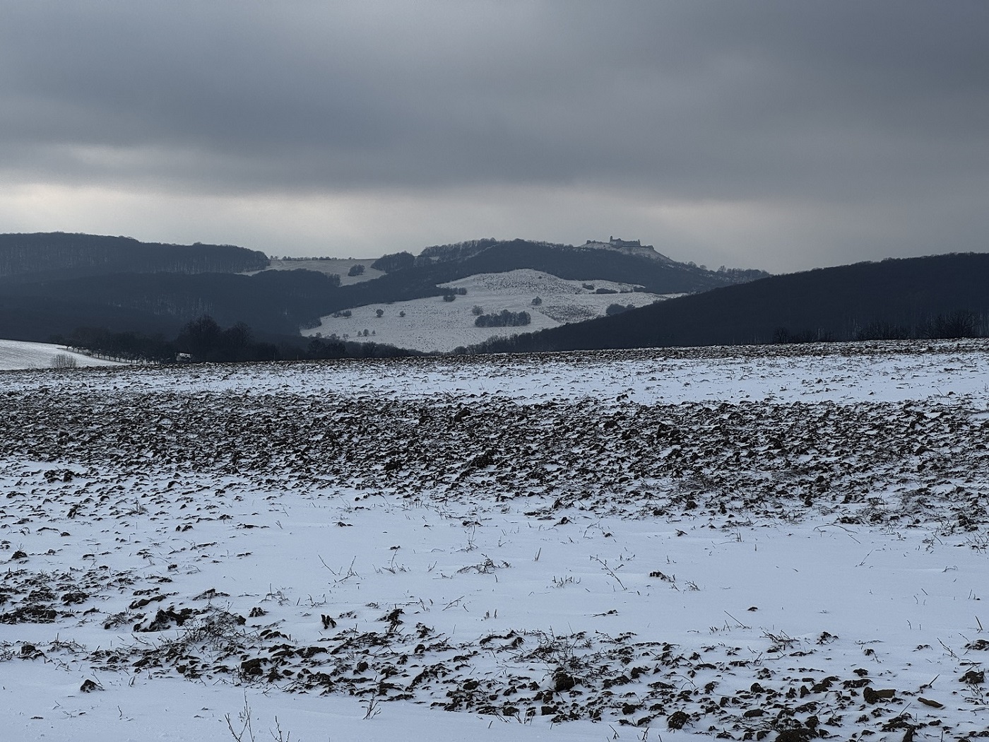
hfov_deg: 25.3
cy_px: 371
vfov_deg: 19.1
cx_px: 494
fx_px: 2200
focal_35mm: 77
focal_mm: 9
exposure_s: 1/874
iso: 25
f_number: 2.8
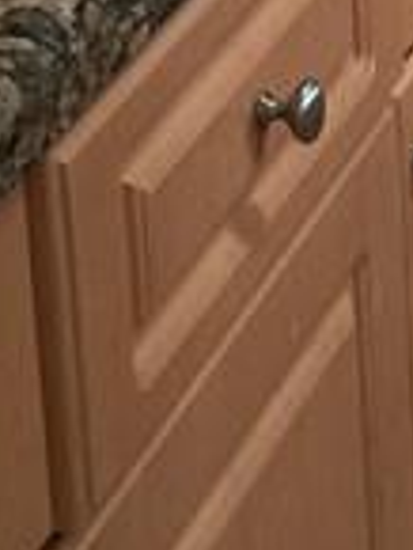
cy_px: -504
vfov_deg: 9.1
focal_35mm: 205
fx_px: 3256
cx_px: 955
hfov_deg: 6.9
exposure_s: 1/15
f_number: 2.2
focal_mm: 4.15
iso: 32
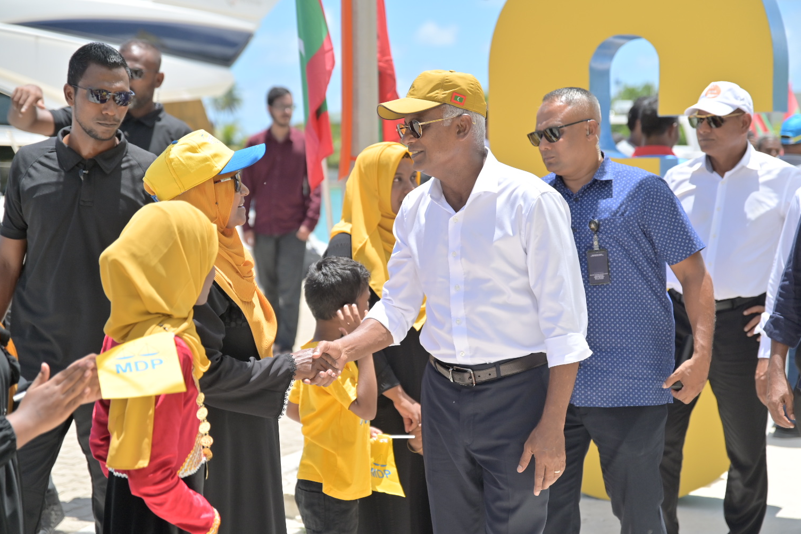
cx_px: 412
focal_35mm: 71
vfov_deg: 19.2
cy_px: 278
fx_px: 1580
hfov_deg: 28.5
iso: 320
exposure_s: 1/5000
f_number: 2.8
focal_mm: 66
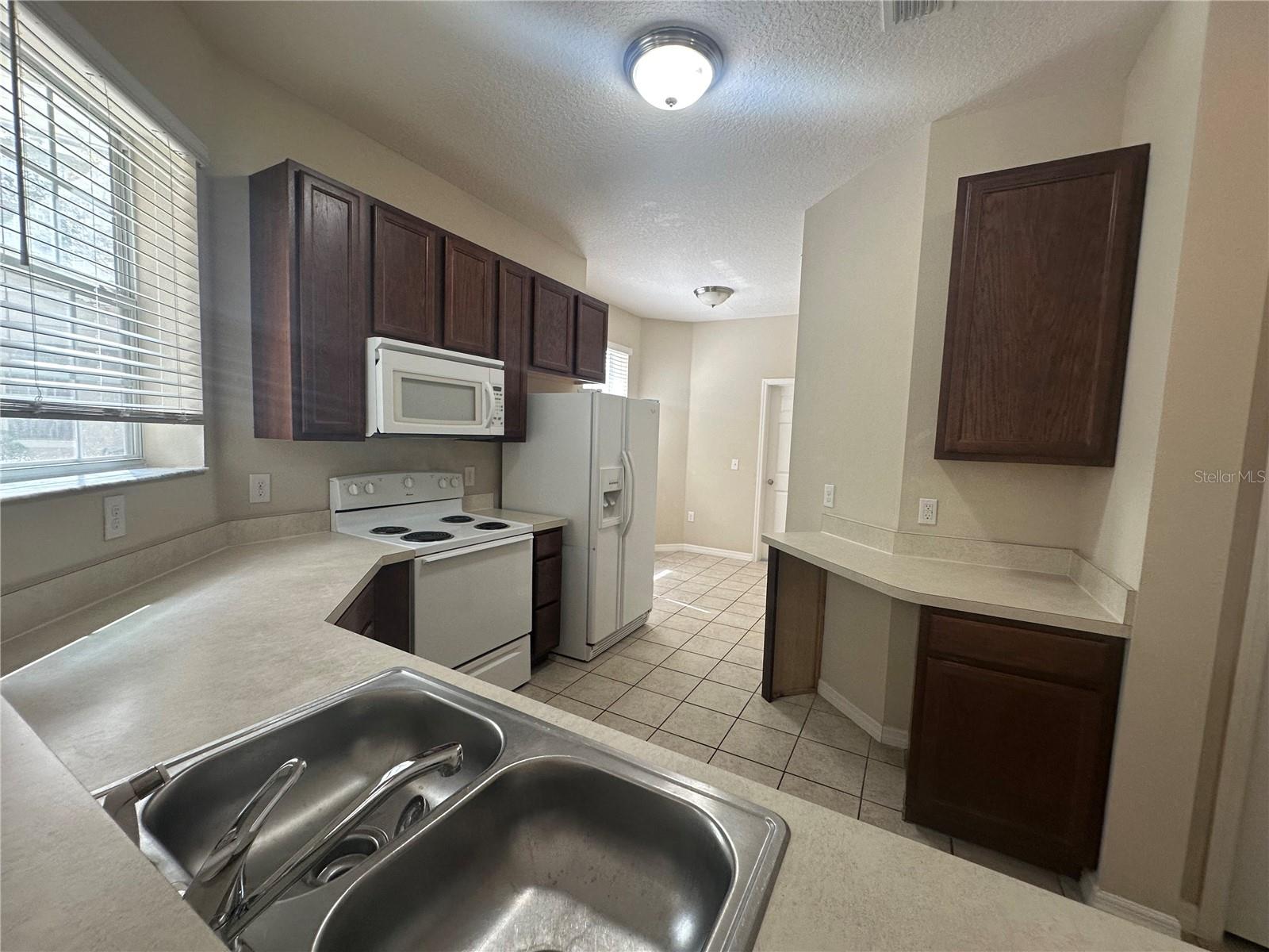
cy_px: 476
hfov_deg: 102.1
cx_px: 634
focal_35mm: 14
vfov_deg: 85.7
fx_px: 513
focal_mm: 2.22
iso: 125
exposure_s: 1/120
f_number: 2.2
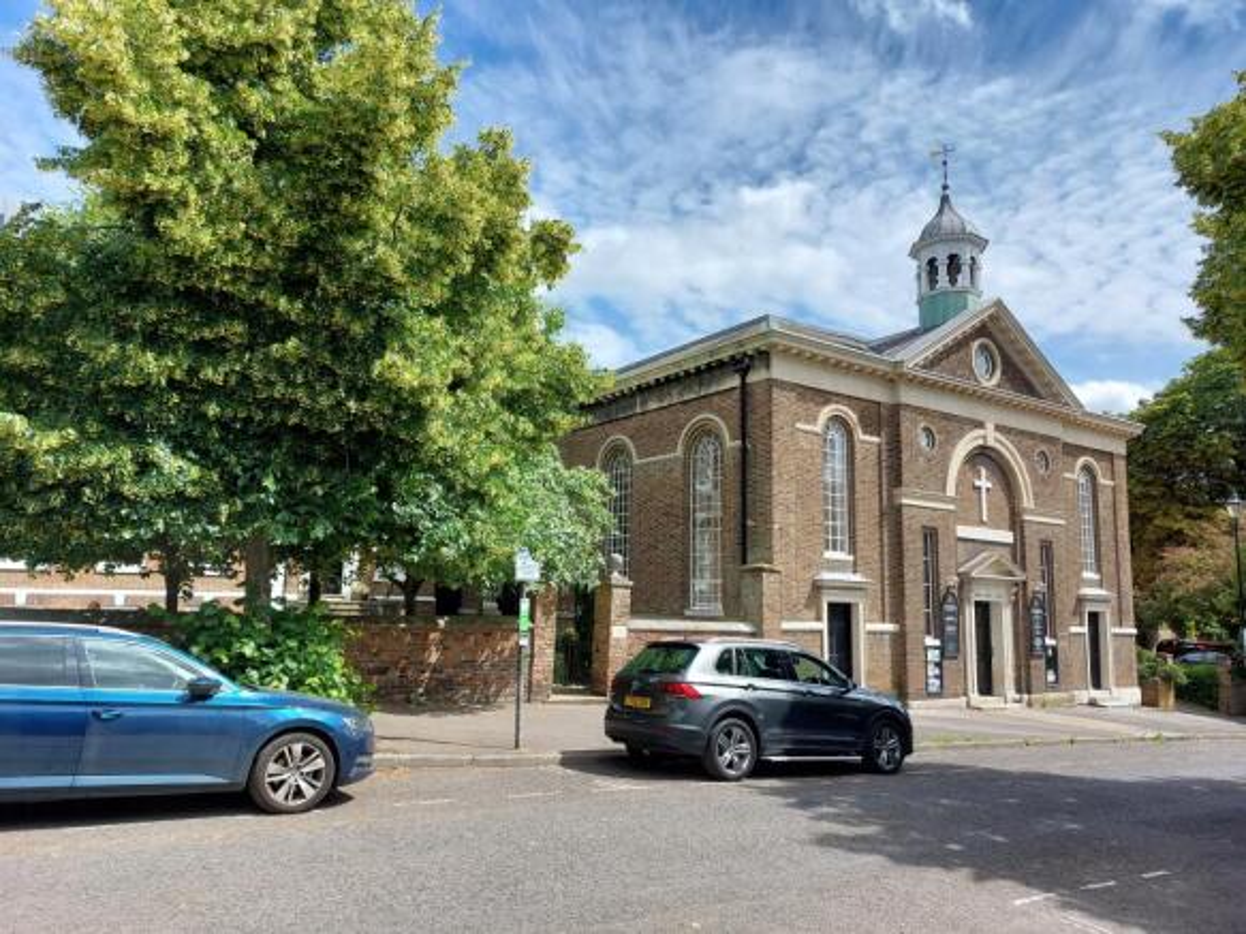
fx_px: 864
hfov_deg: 71.6
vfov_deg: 56.8
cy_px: 467
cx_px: 623
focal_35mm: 24
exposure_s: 1/793
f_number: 1.8
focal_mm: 5.23
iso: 25
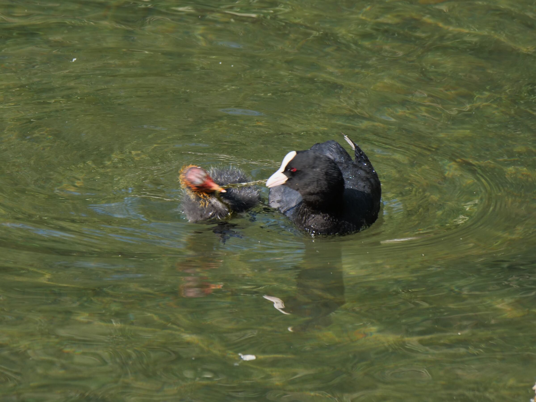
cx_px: 268
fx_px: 12387
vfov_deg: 1.9
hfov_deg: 2.5
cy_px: 201
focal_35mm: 800
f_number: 6.3
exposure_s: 1/200
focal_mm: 400
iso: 200
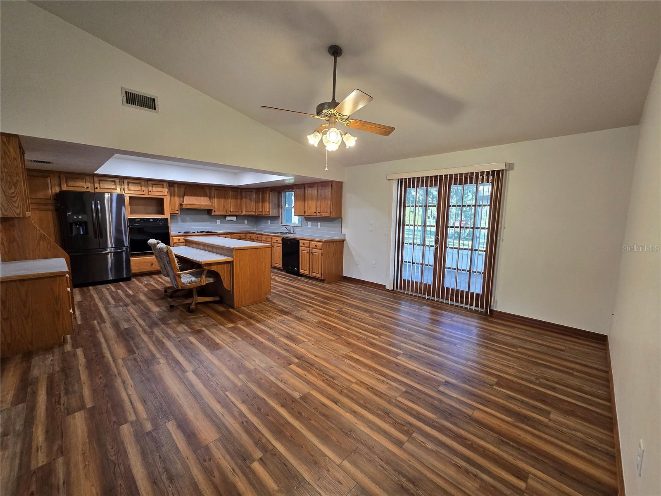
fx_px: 248
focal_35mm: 13
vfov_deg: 89.9
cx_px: 330
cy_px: 248
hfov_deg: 106.2
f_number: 2.2
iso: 200
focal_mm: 2.2
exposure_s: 1/60
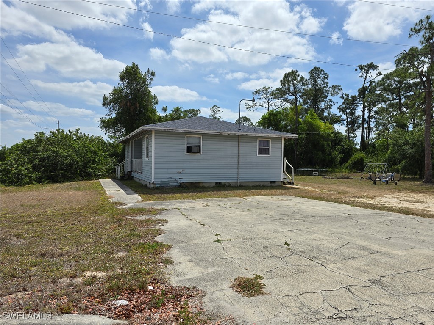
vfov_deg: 58.9
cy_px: 162
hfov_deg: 73.9
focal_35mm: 23
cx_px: 217
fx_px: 288
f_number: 1.7
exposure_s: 1/1610
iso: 12
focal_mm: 6.3
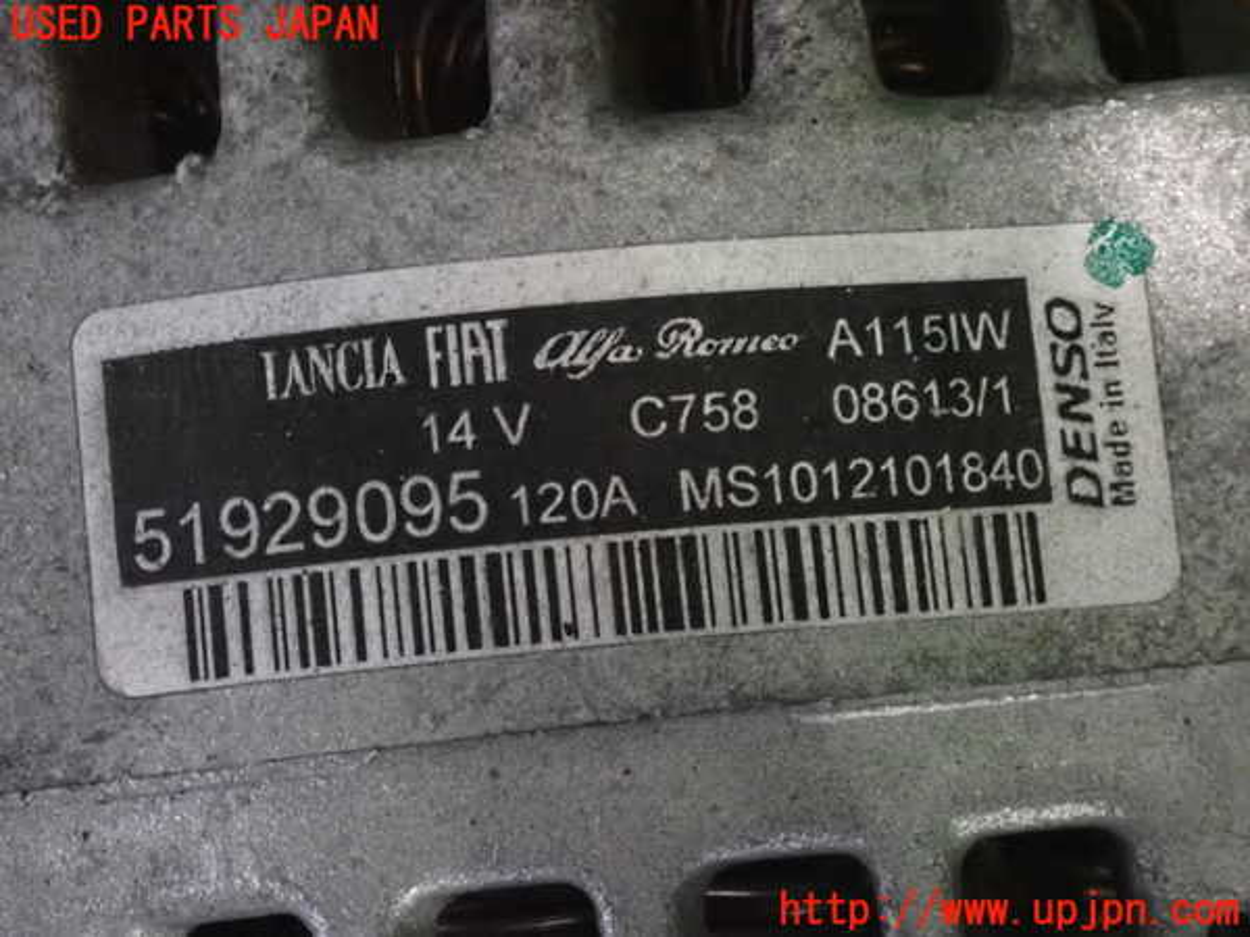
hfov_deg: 20.9
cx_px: 625
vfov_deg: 15.7
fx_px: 3394
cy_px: 468
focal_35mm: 94
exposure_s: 1/40
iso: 6400
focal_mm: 16.79
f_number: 4.7
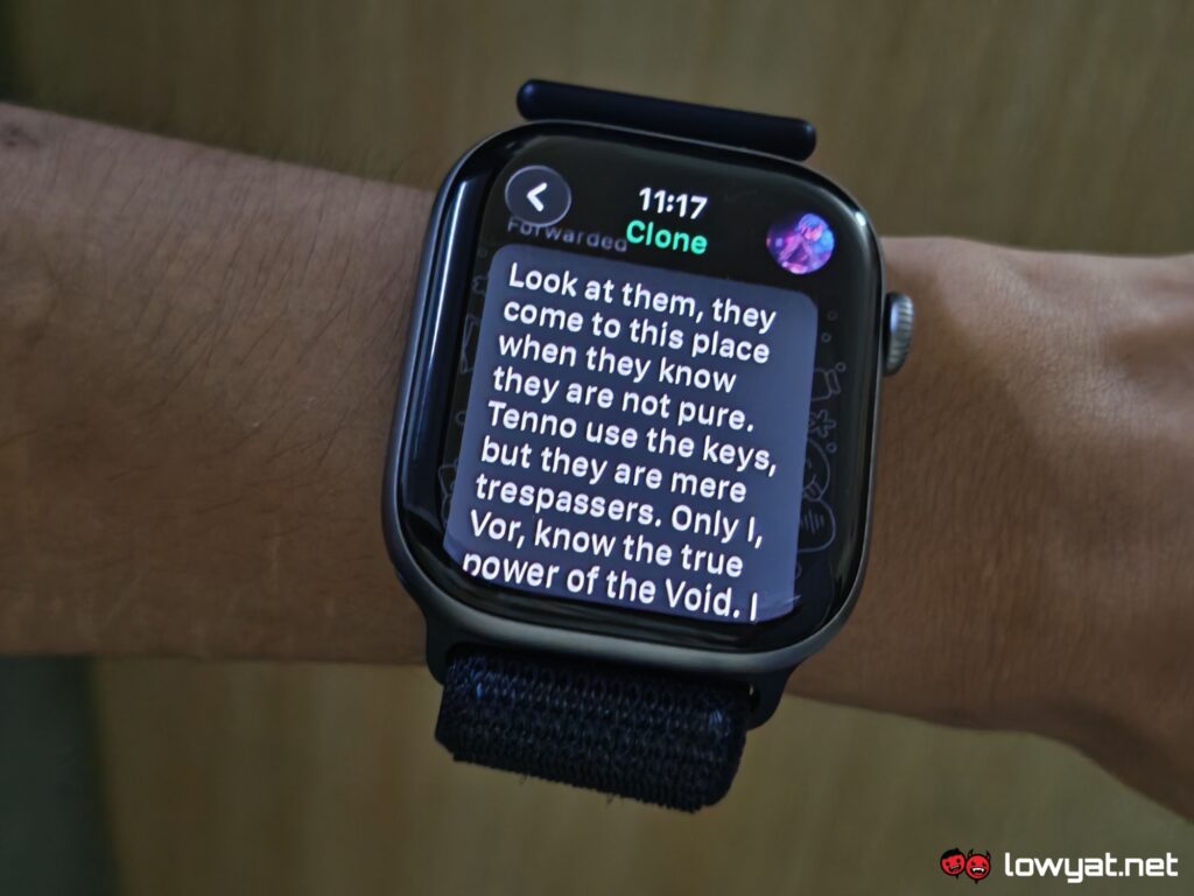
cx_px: 597
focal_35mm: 46
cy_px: 448
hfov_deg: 41.2
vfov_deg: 31.5
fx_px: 1587
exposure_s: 1/50
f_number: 1.6
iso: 320
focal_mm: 5.4
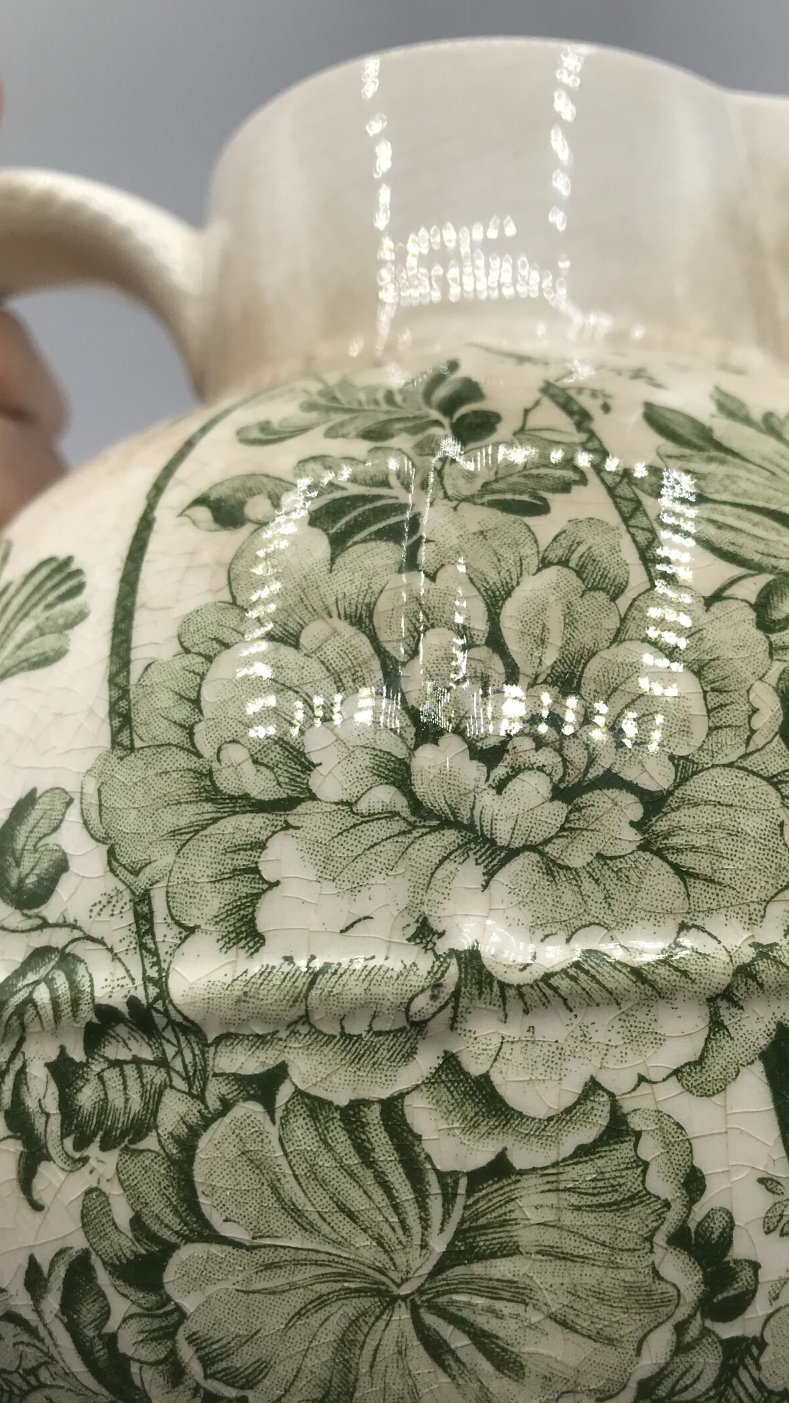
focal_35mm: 37
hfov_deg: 31.8
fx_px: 1377
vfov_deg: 53.6
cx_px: 518
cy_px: 849
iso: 20
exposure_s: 1/958
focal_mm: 3.99
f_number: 1.8
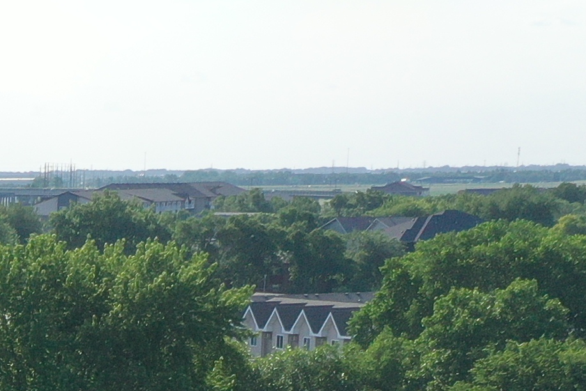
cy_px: 1038
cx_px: -312
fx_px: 2719
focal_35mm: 167
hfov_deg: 11.7
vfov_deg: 7.5
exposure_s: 1/500
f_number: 5.6
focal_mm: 10.26
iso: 100
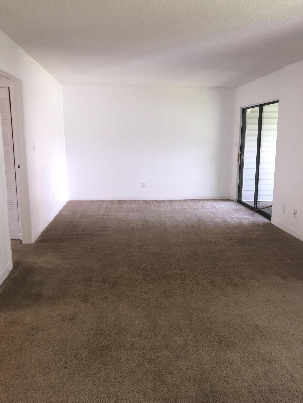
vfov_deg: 63.4
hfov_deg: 49.7
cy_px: 202
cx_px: 152
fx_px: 327
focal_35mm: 28
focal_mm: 3.99
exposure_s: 1/120
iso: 80
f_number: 1.8
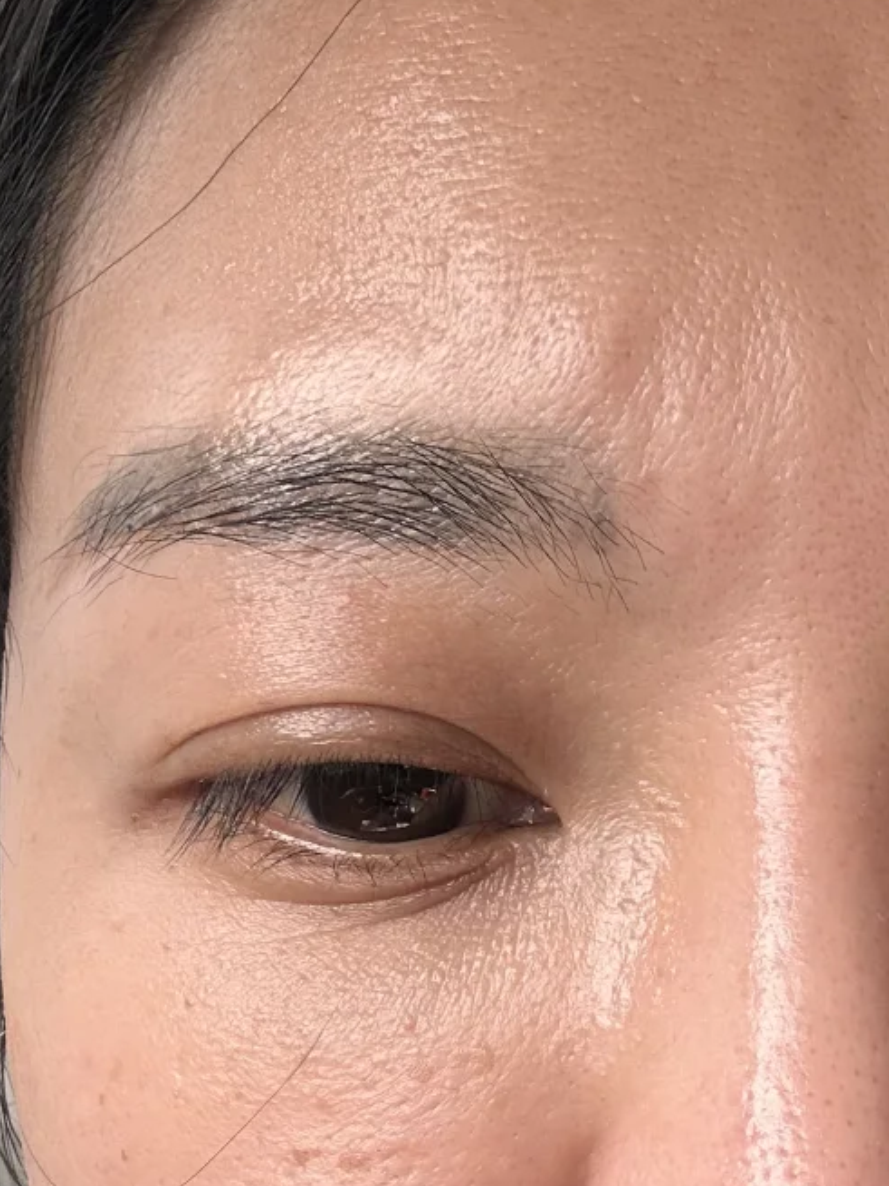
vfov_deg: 28.4
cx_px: 773
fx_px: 2261
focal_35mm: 66
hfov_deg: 21.8
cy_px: 1030
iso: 25
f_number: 1.9
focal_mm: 2.69
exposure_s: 1/172
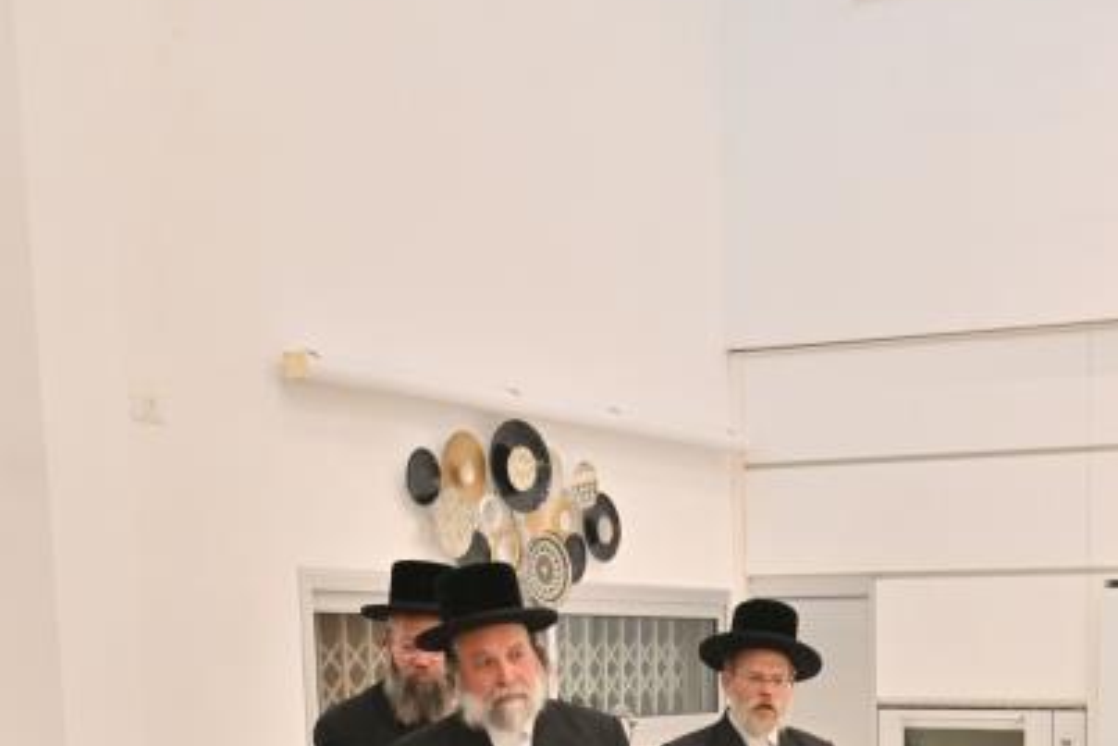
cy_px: 903
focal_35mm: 61
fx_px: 1895
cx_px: 927
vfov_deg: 20.8
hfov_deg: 31.8
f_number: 4
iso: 1600
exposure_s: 1/160
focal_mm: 24
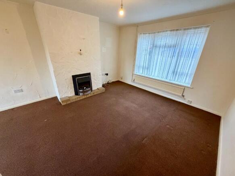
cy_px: 88
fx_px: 95
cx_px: 118
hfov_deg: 102.1
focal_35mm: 14
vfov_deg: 85.7
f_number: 2.2
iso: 320
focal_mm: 2.22
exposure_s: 1/50
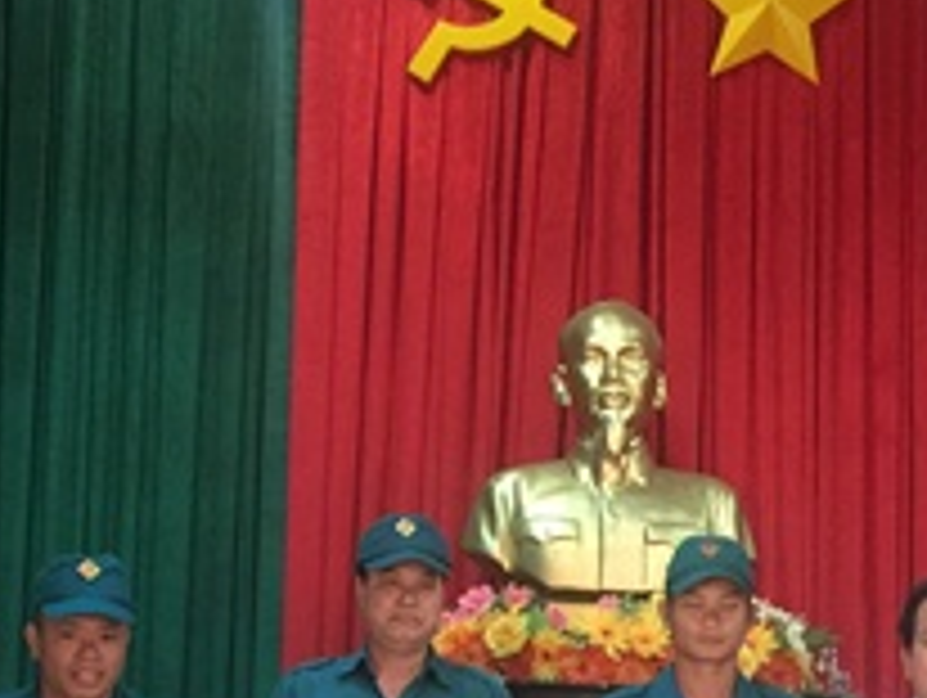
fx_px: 2413
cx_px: 792
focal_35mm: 90
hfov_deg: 21.4
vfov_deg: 16.1
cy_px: 721
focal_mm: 4.15
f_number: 2.2
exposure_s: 1/17
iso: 160
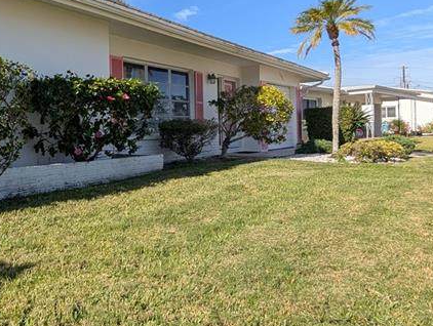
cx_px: 81
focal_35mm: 29
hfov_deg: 56.7
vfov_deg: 48.2
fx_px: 363
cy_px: 135
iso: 54
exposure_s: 1/3448
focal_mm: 2.02
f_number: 1.7
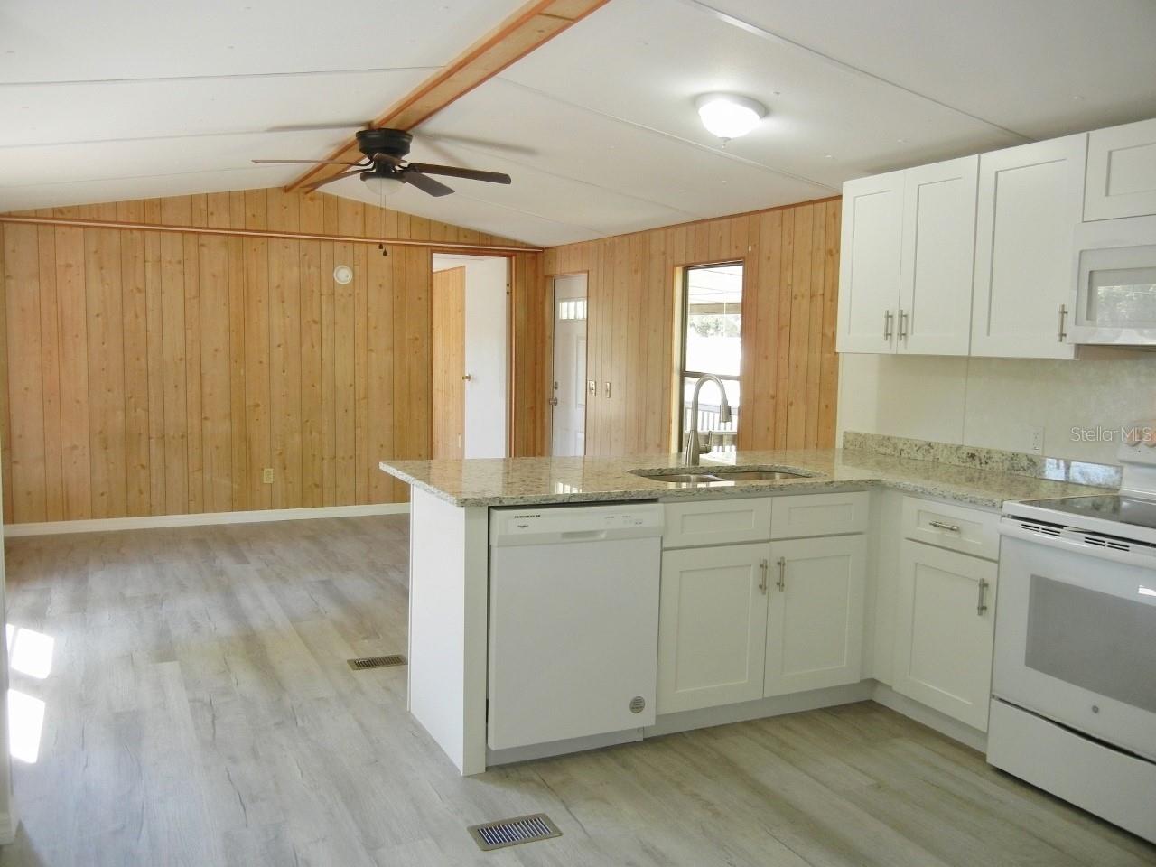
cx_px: 578
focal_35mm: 30
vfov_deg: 46.8
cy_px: 434
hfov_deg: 60.0
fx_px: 1002
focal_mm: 5.4
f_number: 3.5
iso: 160
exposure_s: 1/36.8
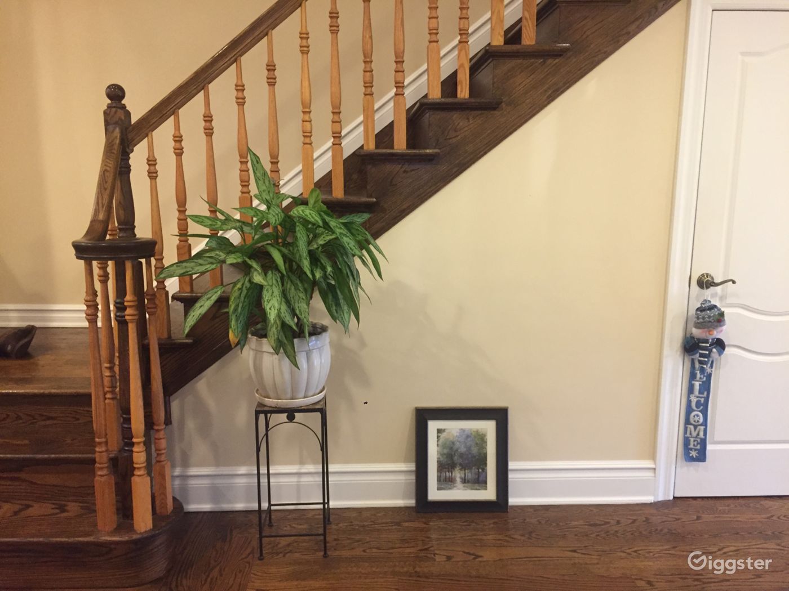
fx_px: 661
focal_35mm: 29
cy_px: 296
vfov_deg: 48.2
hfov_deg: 61.7
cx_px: 394
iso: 250
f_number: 2.2
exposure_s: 1/24
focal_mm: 4.15
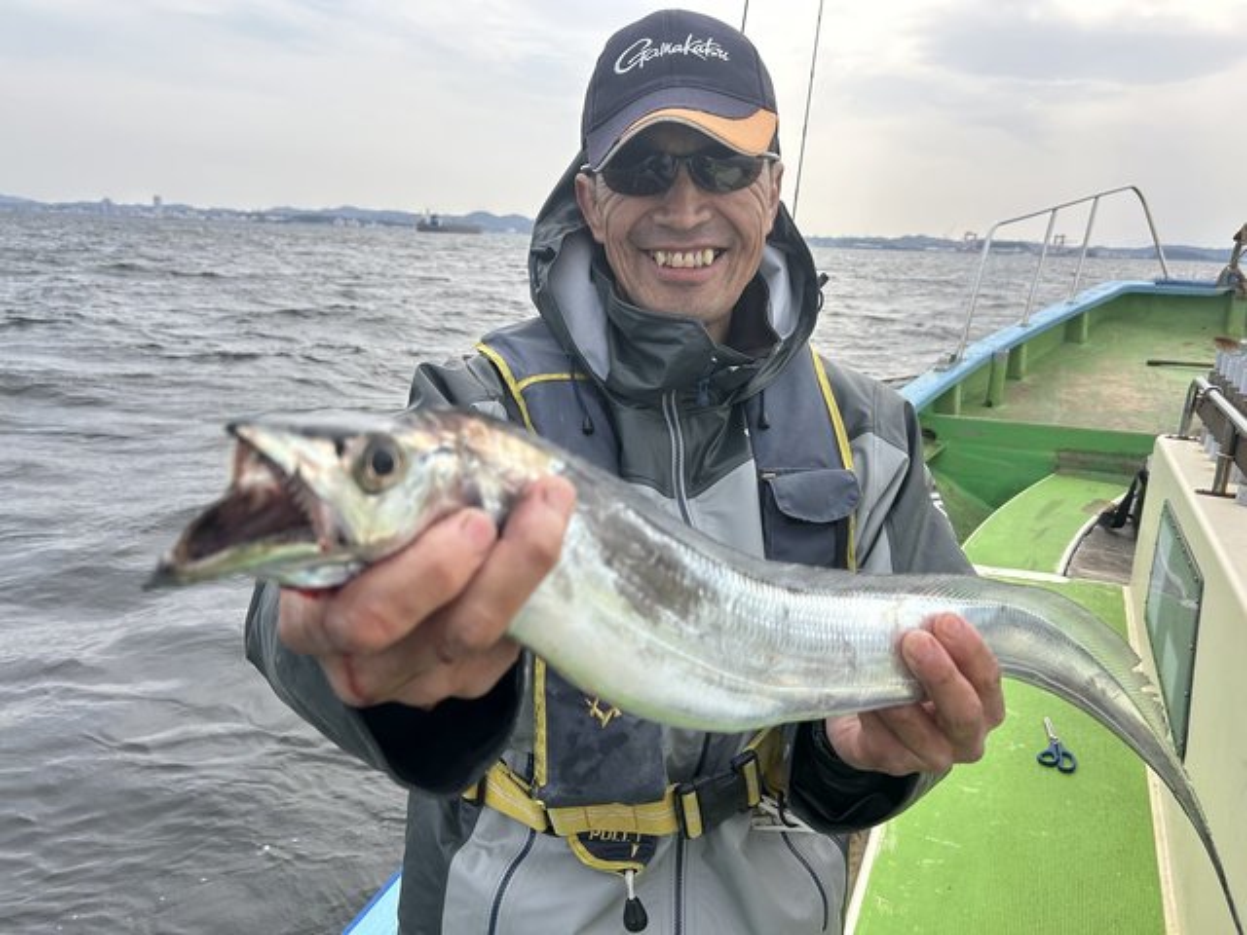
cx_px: 624
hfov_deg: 67.3
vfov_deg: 53.1
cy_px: 468
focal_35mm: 26
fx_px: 937
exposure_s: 1/2299
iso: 50
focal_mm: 5.7
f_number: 1.5
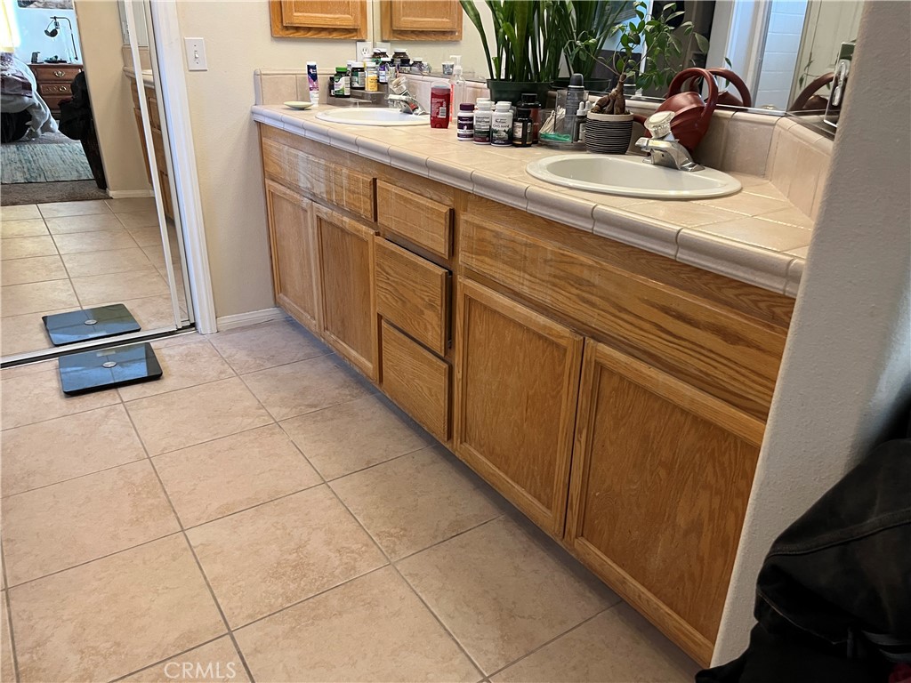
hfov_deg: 67.3
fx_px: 684
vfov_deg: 53.1
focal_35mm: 26
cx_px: 456
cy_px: 342
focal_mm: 5.1
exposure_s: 1/60
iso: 200
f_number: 1.6
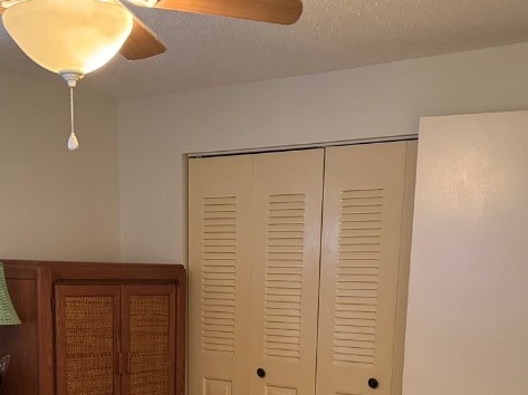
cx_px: 229
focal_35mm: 52
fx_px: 793
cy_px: 415
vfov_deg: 26.2
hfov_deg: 36.8
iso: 800
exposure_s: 1/60
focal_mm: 6.76
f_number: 1.78
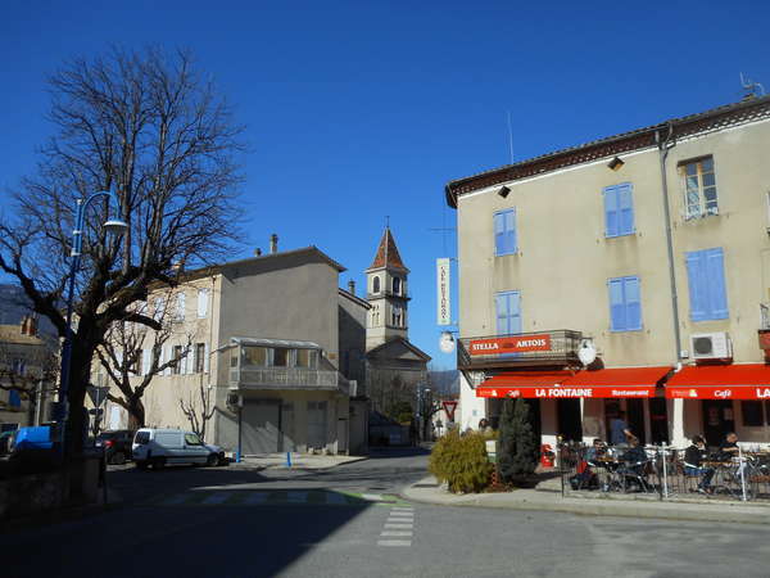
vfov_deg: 48.2
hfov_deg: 61.7
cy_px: 289
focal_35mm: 29
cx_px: 385
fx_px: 645
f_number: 4
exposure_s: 1/1250
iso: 80
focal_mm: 5.2
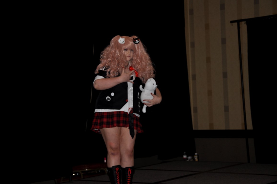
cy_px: 92
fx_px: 576
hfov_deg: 27.0
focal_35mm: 75
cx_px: 138
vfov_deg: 18.1
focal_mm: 50
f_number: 5
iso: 200
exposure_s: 1/200
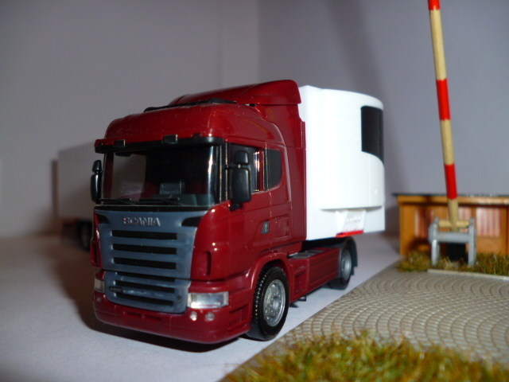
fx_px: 412
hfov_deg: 63.4
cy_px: 191
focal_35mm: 28
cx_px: 254
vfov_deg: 49.7
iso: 100
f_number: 3.1
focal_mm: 5
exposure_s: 1/60
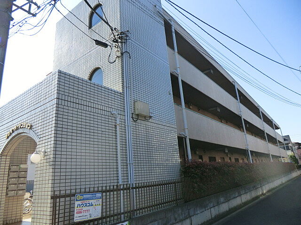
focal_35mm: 24
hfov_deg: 71.6
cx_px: 150
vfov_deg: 56.8
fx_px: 209
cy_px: 112
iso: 80
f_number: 3.2
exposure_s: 1/500
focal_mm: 4.3
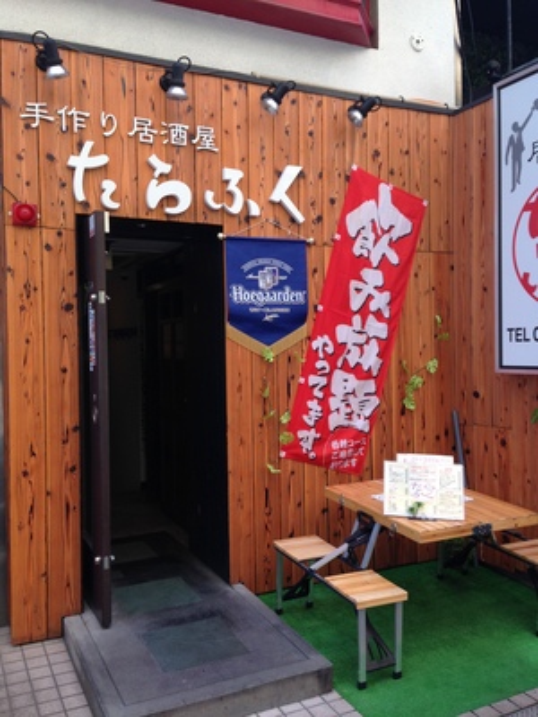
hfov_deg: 42.9
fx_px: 684
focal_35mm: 33
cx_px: 269
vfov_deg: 55.4
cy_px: 358
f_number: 2.4
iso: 50
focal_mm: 4.12
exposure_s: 1/160
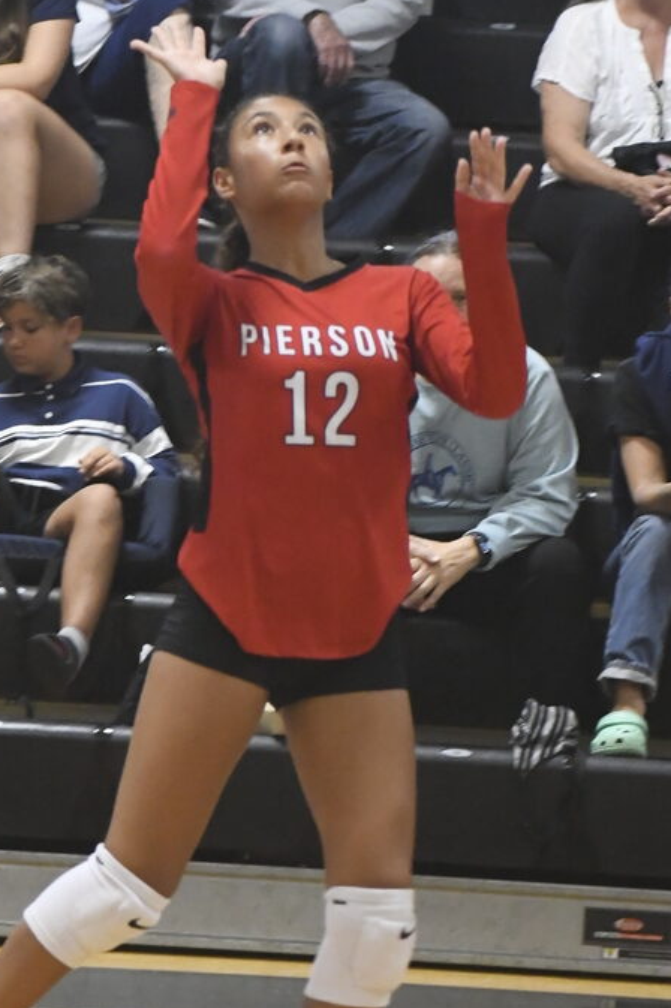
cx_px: 273
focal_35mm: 368
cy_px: 484
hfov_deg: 3.7
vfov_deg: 5.6
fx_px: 10298
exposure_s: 1/250
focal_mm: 110
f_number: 4.8
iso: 6400
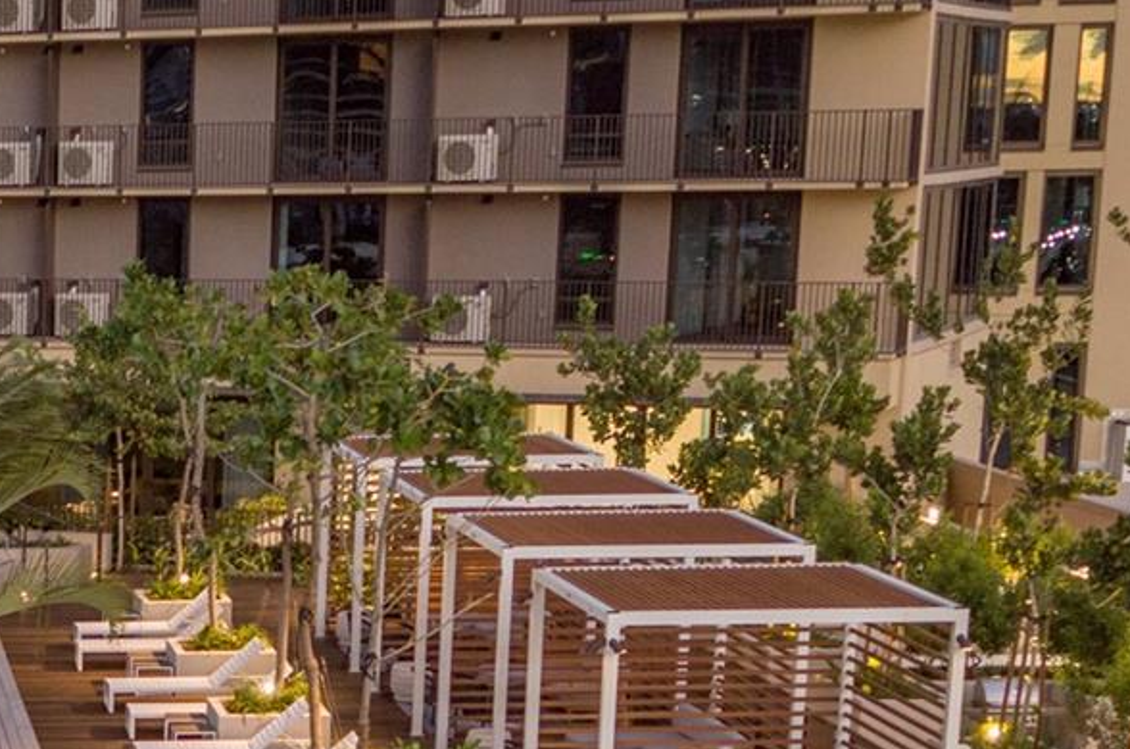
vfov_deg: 13.4
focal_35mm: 98
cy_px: 986
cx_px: -367
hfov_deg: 19.2
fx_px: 3071
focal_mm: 24
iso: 800
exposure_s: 1/60
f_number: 2.8
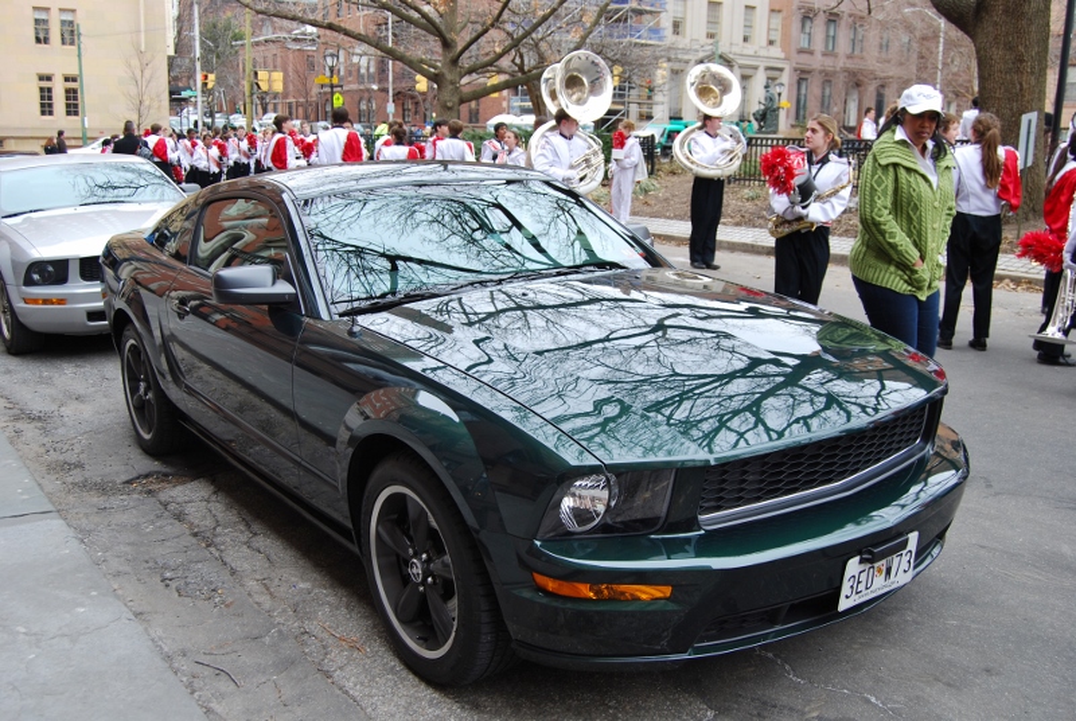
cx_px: 538
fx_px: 1033
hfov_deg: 55.0
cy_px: 360
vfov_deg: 38.5
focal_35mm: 34
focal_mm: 23
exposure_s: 1/125
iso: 180
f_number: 5.6
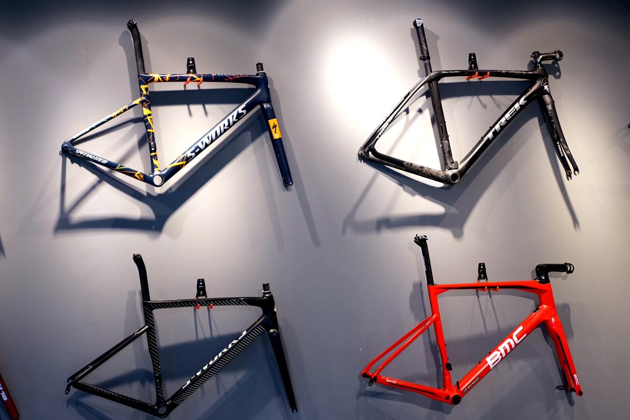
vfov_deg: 21.6
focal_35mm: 63
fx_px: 1102
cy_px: 210
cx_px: 315
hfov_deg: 31.9
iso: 400
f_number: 2.8
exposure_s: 1/80
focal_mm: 63
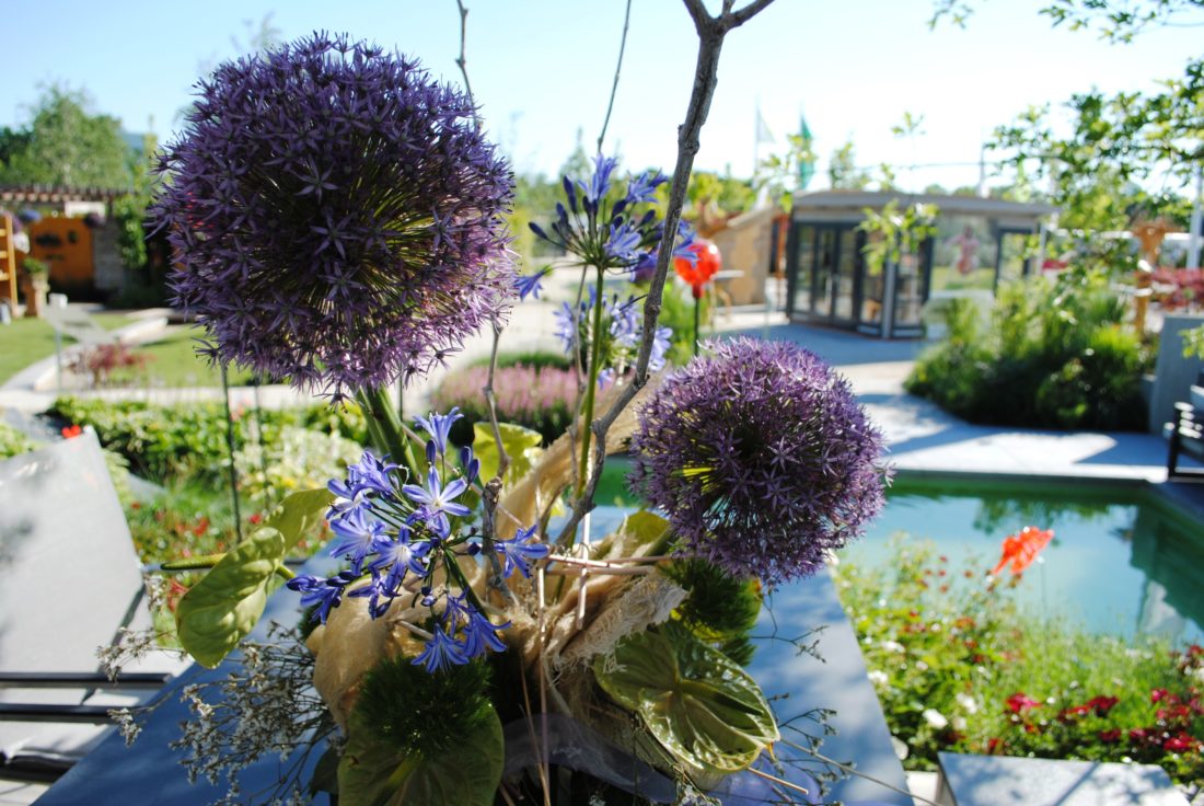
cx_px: 602
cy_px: 403
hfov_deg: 67.3
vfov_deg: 48.0
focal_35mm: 27
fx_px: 904
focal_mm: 18
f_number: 5.6
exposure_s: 1/250
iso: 100
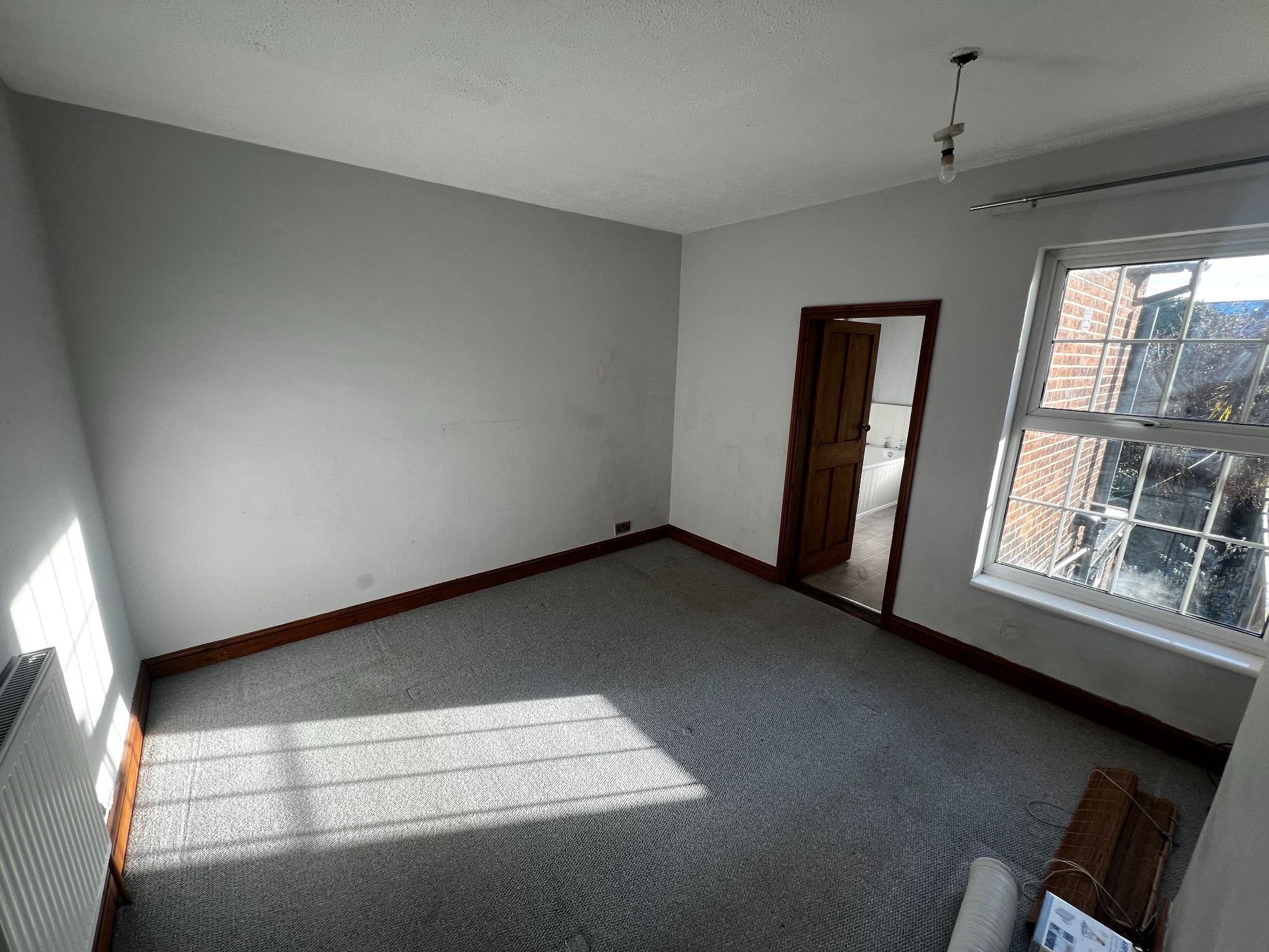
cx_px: 634
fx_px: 477
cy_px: 476
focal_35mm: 13
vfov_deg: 89.9
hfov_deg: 106.2
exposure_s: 1/99
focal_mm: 1.57
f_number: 1.8
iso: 32
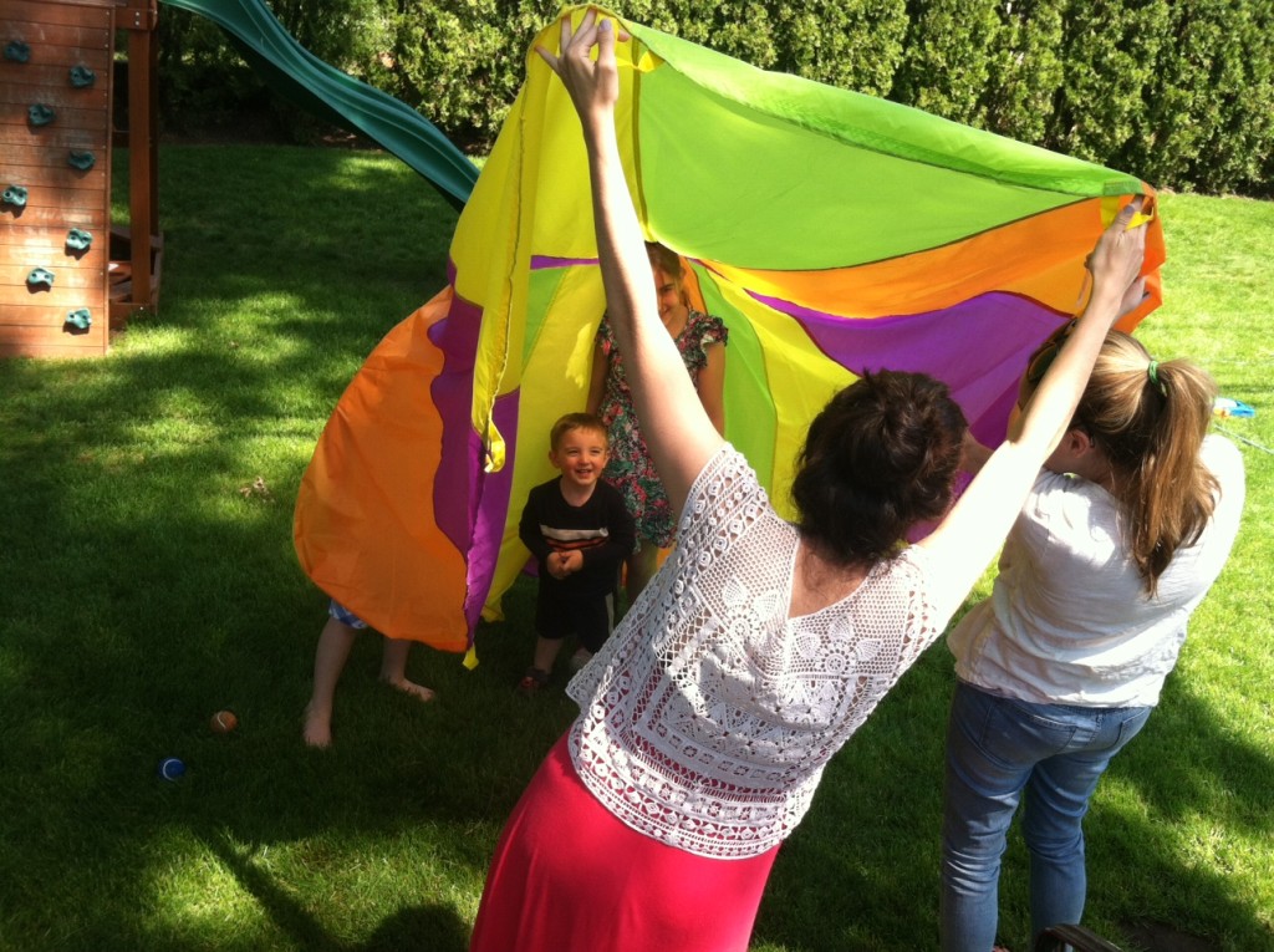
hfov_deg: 52.7
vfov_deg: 40.6
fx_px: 1286
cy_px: 476
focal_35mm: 35
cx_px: 637
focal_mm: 3.85
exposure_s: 1/246
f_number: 2.8
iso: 80
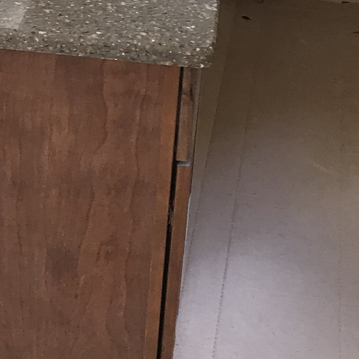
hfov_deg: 17.4
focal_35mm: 100
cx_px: 137
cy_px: 65
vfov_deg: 17.2
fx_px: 1173
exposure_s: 1/30
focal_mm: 3.99
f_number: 1.8
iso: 32
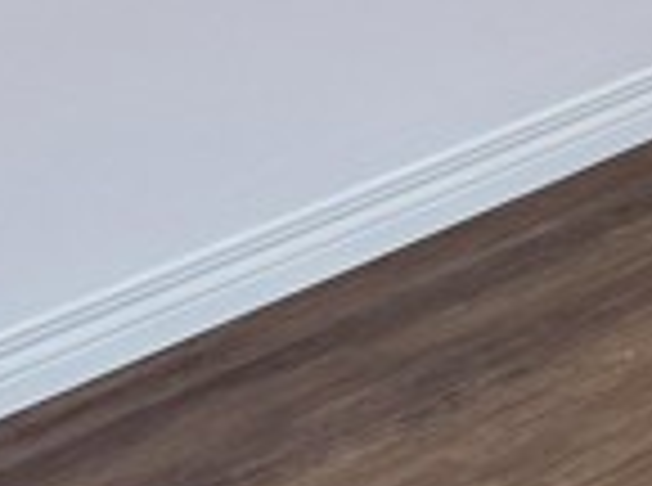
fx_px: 3194
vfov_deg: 8.1
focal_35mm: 170
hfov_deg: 10.2
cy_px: -598
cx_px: 1551
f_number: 1.78
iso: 160
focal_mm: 6.76
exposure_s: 1/120
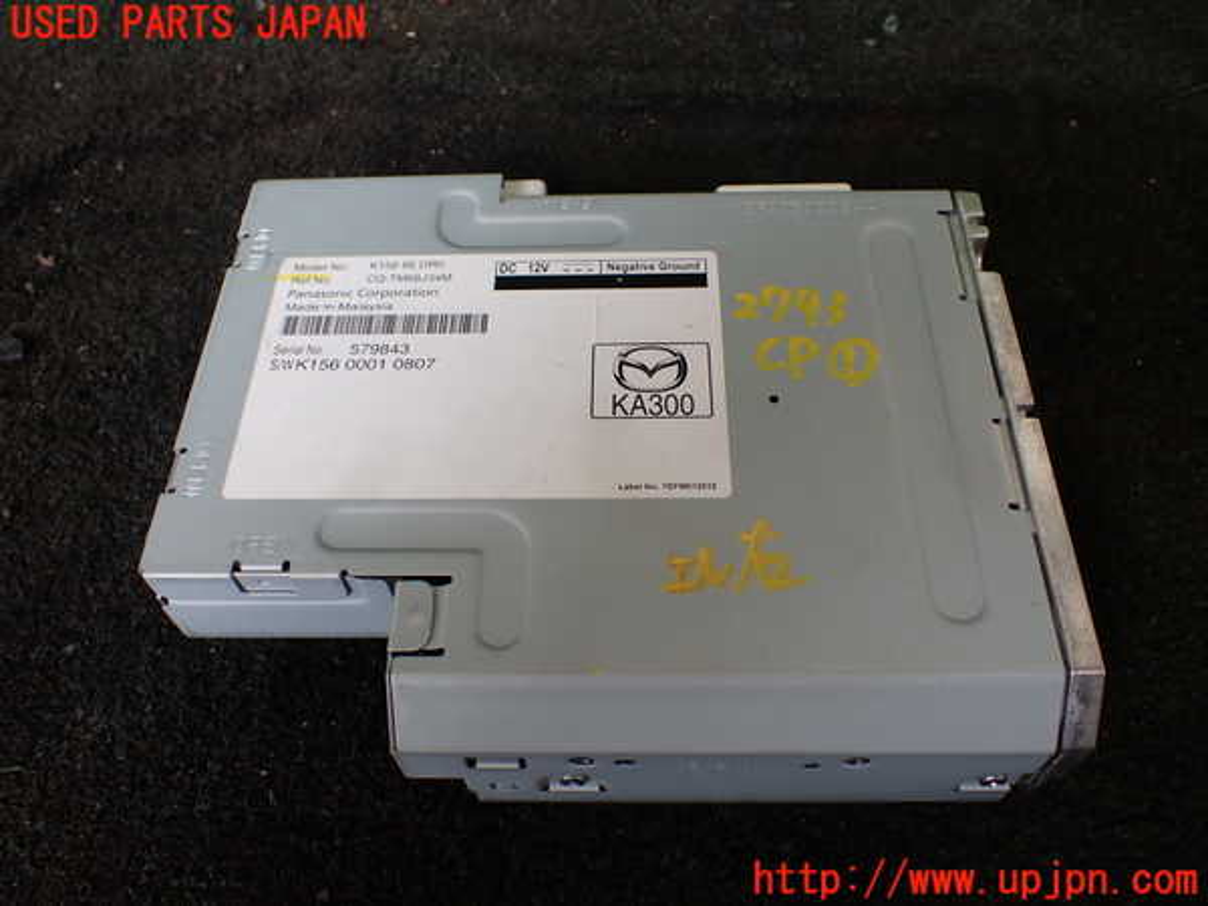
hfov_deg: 60.0
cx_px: 604
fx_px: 1047
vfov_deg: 46.8
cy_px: 453
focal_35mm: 30
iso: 125
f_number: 2.3
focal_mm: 5.4
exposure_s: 1/125
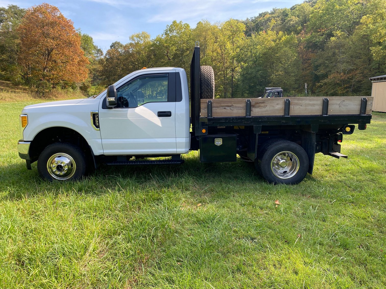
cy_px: 144
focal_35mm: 26
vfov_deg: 53.1
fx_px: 290
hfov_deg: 67.3
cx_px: 193
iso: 32
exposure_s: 1/452
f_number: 1.8
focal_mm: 4.25
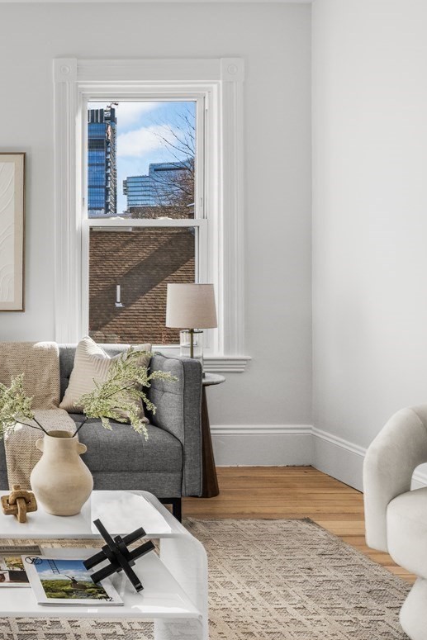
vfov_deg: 51.6
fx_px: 658
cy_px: 260
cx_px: -80
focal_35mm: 37
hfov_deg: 30.7
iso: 400
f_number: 7.1
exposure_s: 1/100
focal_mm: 14
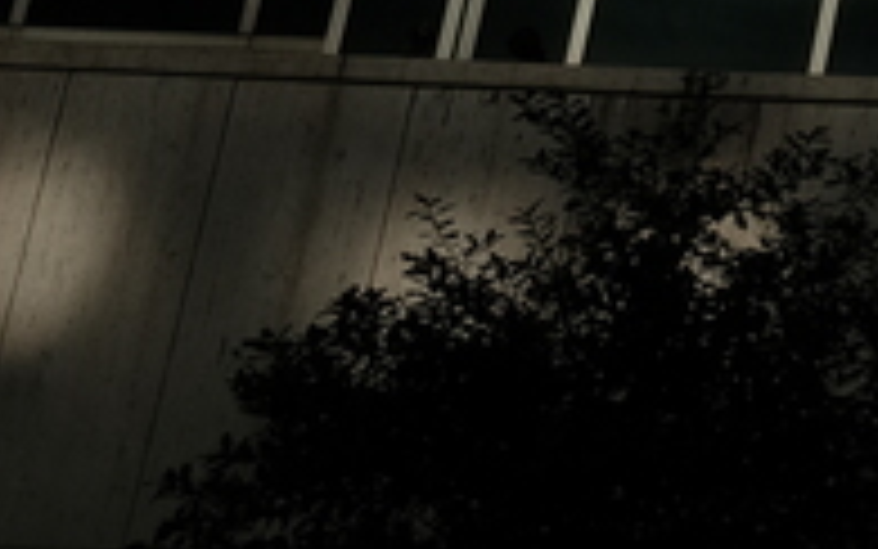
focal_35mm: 219
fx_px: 5242
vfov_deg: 5.6
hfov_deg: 8.1
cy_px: -1116
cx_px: 2670
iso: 500
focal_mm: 23
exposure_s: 1/500
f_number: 14
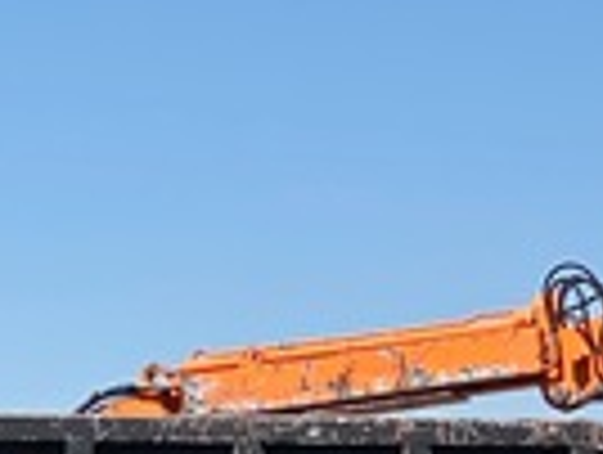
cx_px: 1197
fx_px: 5270
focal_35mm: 302
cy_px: 79
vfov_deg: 4.9
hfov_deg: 6.4
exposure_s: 1/2083
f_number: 2
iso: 20
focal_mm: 6
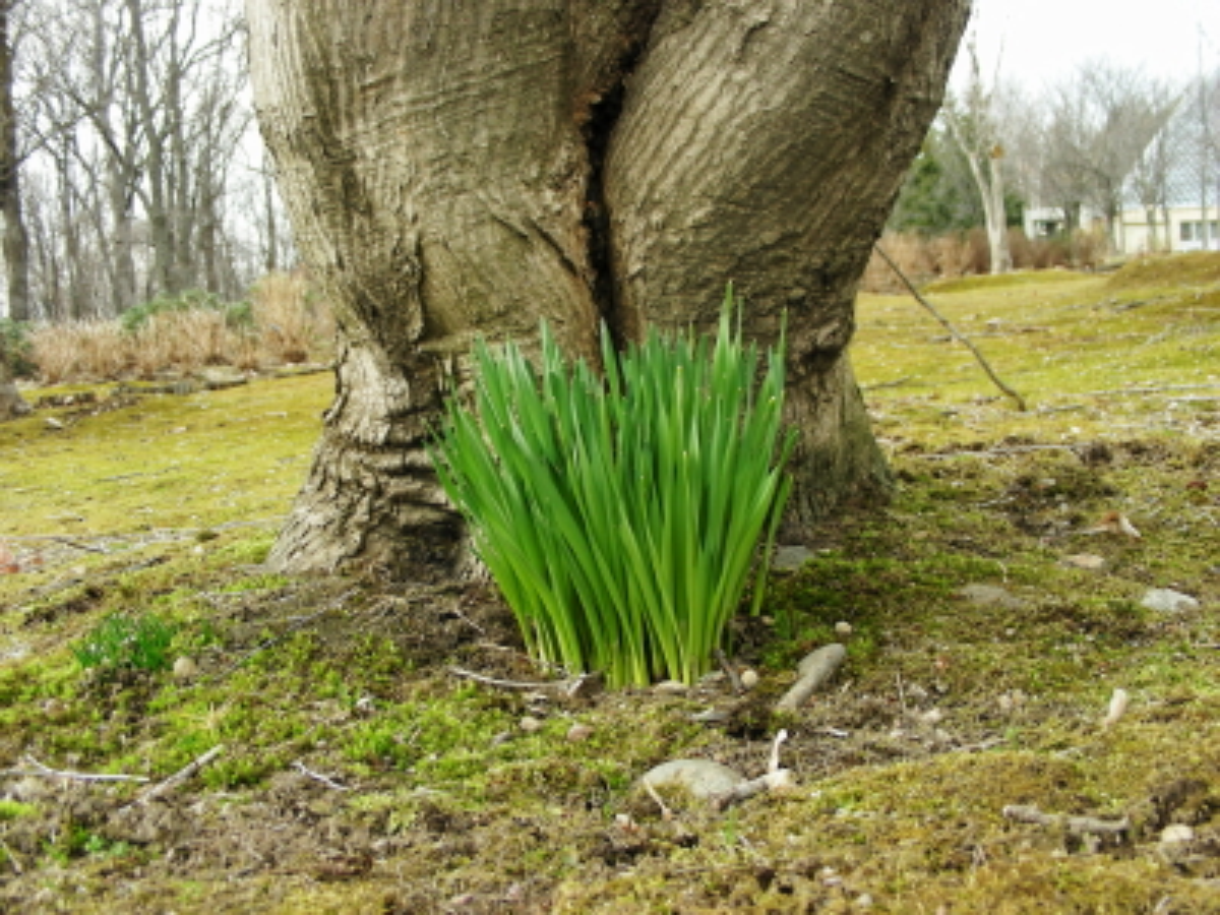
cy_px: 458
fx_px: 1445
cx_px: 610
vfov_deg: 35.1
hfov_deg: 45.8
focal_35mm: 41
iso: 50
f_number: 3.5
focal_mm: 6.8
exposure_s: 1/58
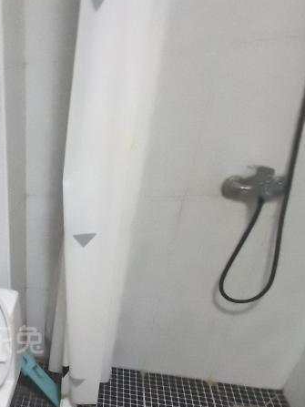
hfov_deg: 38.0
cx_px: -29
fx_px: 364
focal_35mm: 31
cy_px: 331
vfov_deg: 54.0
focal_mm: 1.76
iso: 1000
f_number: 2.2
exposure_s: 1/50
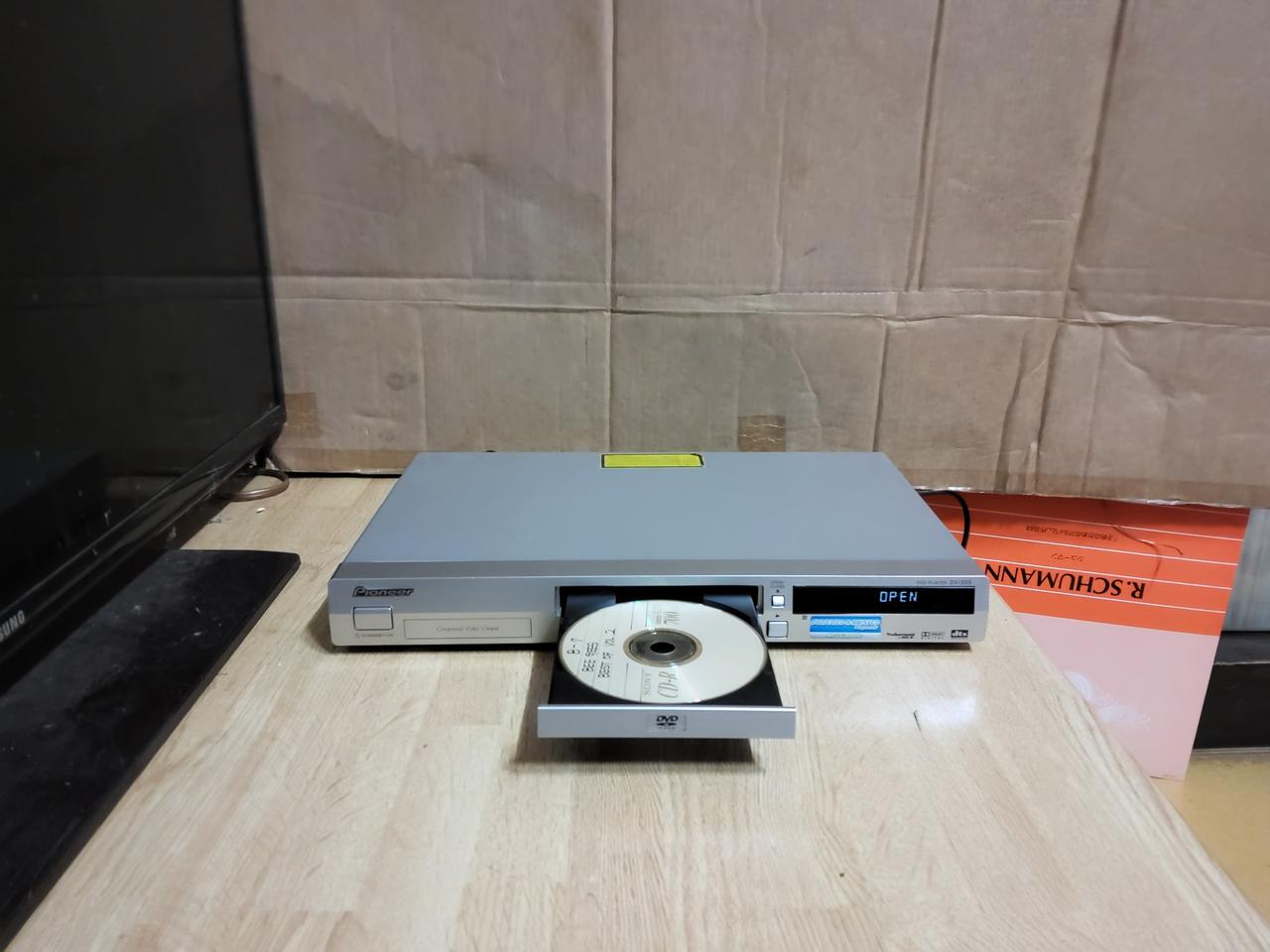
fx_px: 954
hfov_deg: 67.3
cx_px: 635
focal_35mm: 26
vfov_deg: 53.1
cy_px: 476
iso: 640
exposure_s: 1/40
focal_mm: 3.98
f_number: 1.8
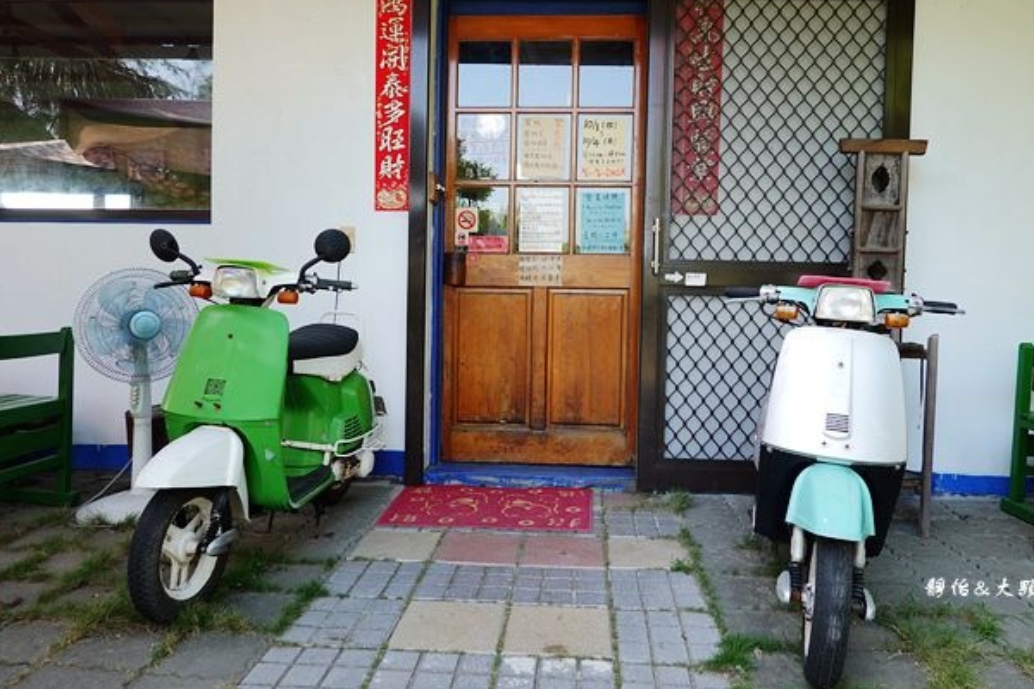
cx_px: 550
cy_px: 326
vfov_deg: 49.5
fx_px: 747
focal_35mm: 26
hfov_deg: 69.3
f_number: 2.8
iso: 125
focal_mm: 9
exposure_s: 1/100
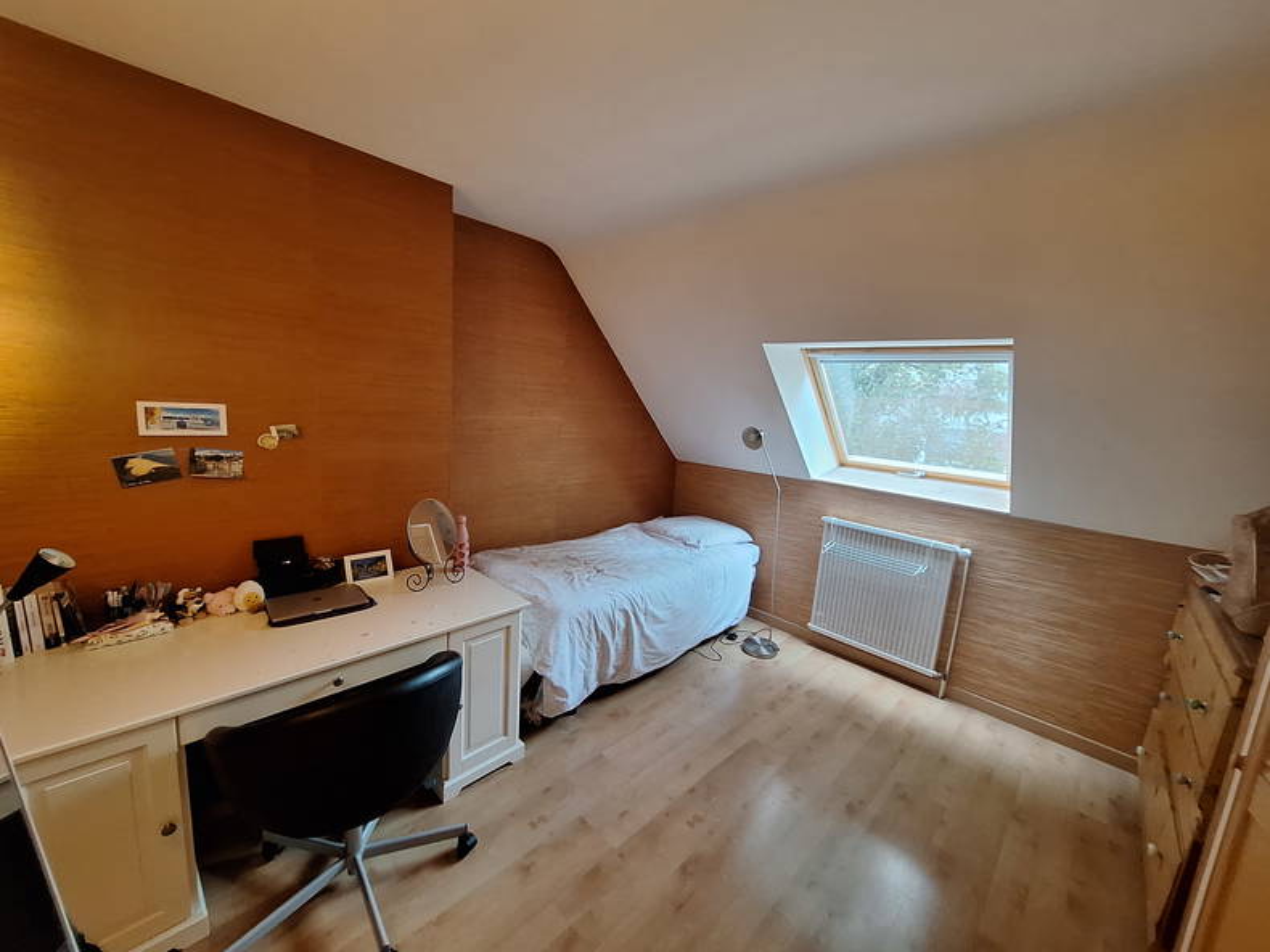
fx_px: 477
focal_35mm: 13
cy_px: 476
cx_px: 635
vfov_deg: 89.9
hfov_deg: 106.2
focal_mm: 1.74
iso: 200
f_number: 2.2
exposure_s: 1/30
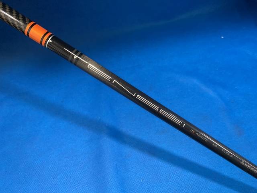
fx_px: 193
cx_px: 128
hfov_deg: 67.3
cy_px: 96
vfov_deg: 53.1
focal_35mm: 26
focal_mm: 4.25
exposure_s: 1/60
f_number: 1.8
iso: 200
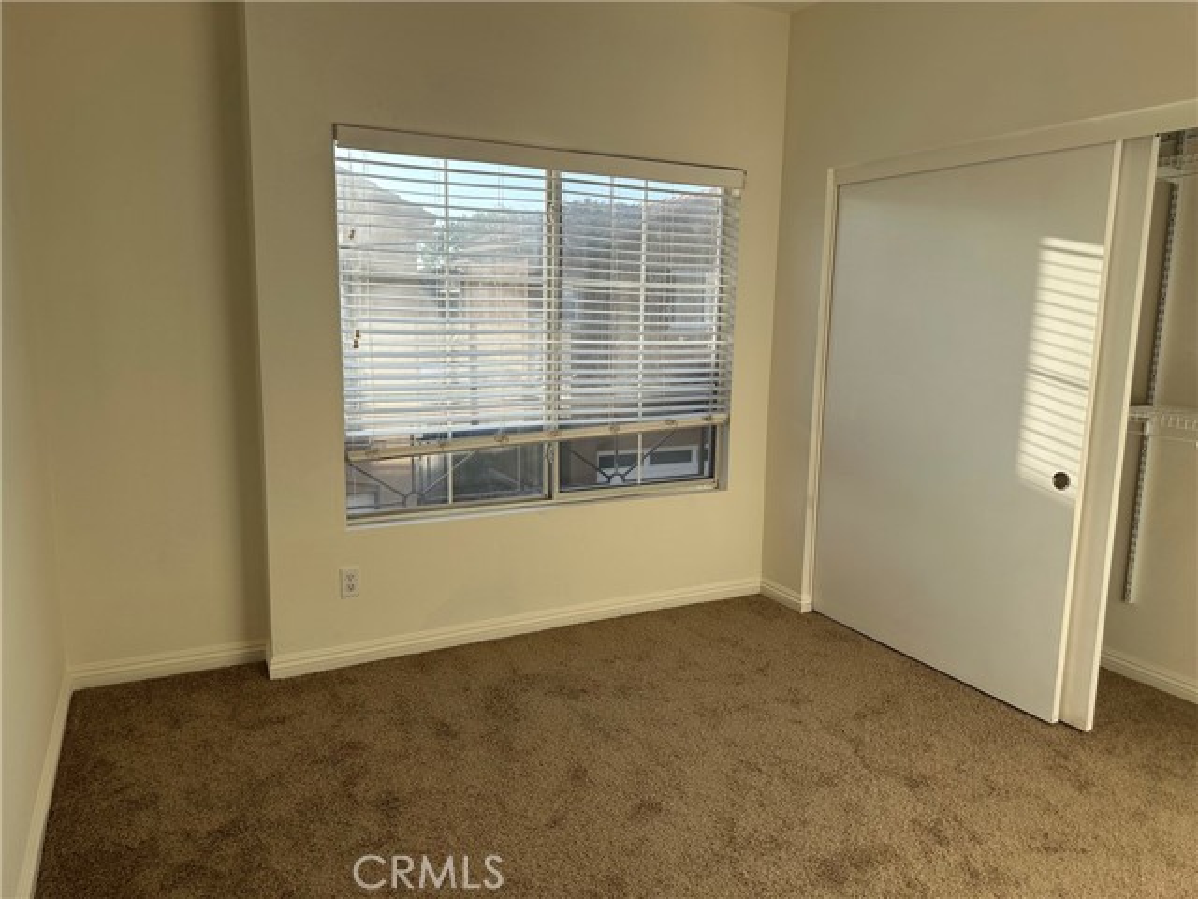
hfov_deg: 71.6
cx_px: 599
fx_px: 831
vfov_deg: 56.8
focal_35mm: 24
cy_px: 450
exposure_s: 1/999
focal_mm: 6.86
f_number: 1.78
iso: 80
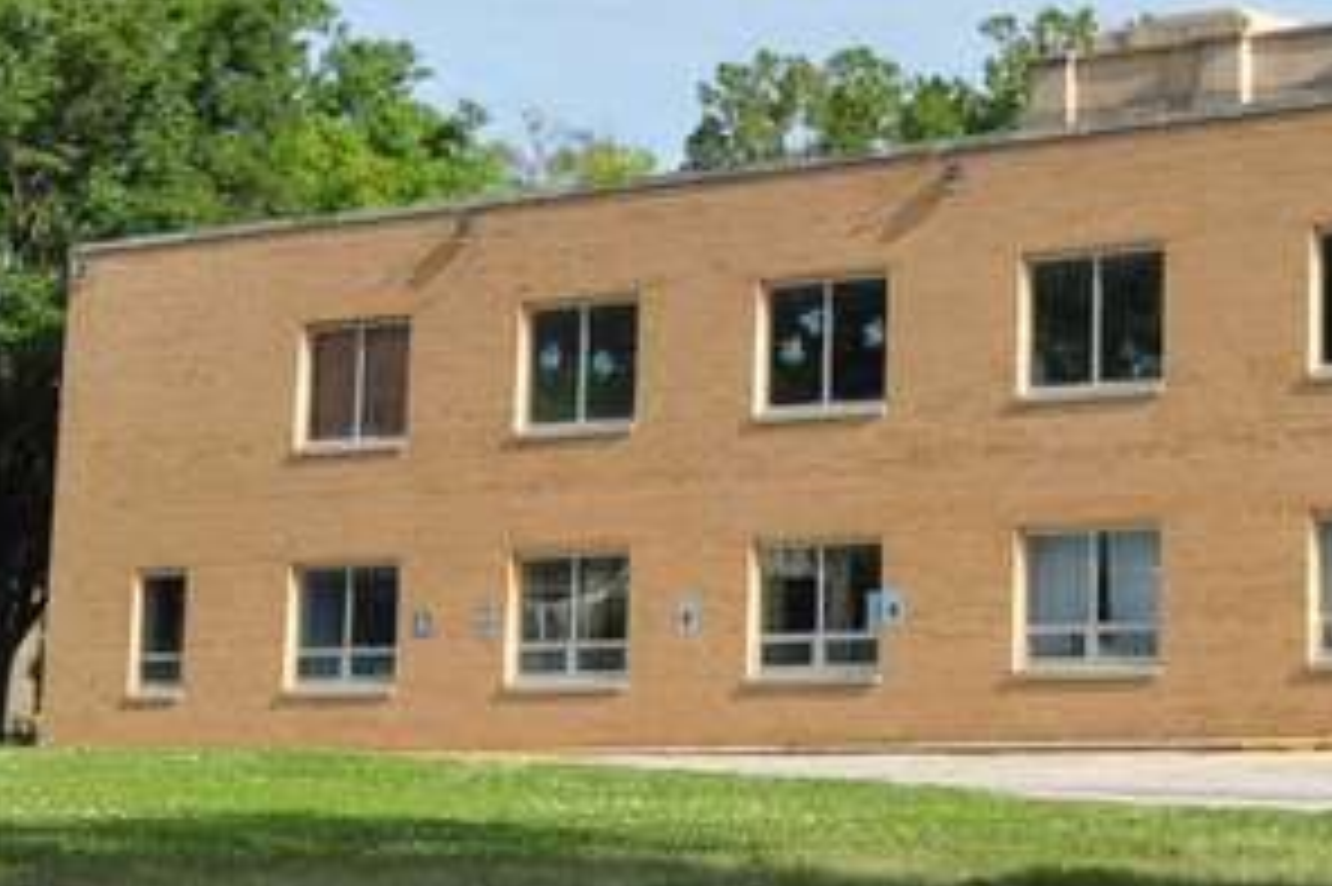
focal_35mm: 73
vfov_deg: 18.3
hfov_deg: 24.0
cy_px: 38
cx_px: 1782
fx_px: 2699
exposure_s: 1/320
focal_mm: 18
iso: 200
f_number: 9
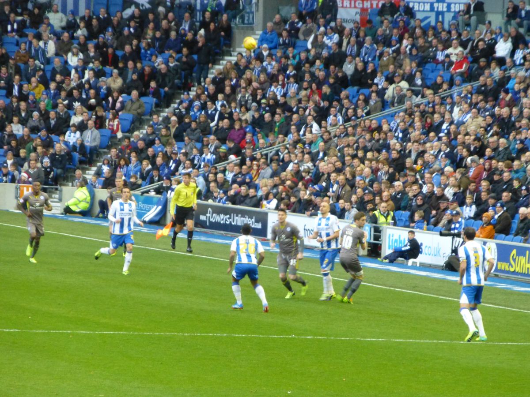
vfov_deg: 4.4
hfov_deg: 5.9
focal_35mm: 336
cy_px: 198
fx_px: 5144
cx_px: 265
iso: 800
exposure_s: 1/60
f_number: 5.9
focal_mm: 60
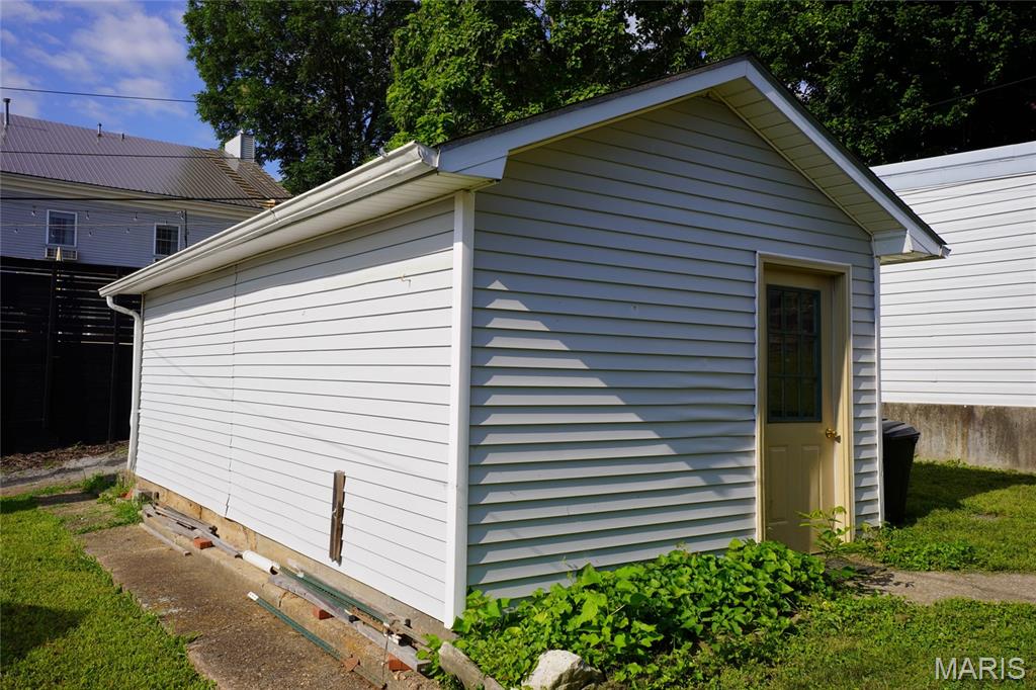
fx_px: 863
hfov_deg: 61.9
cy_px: 345
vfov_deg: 43.6
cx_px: 518
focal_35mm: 30
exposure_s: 1/200
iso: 100
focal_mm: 20
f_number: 10
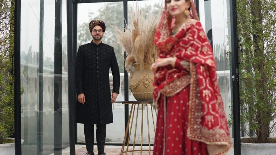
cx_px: 138
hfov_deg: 37.2
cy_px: 41
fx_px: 410
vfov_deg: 21.3
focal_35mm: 56
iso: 160
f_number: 1.4
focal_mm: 35
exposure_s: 1/100
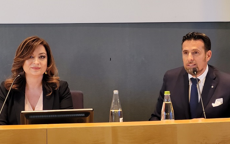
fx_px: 652
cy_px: 64
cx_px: 140
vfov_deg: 12.6
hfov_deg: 20.0
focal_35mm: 104
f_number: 2.4
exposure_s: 1/50
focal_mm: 7.12
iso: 200
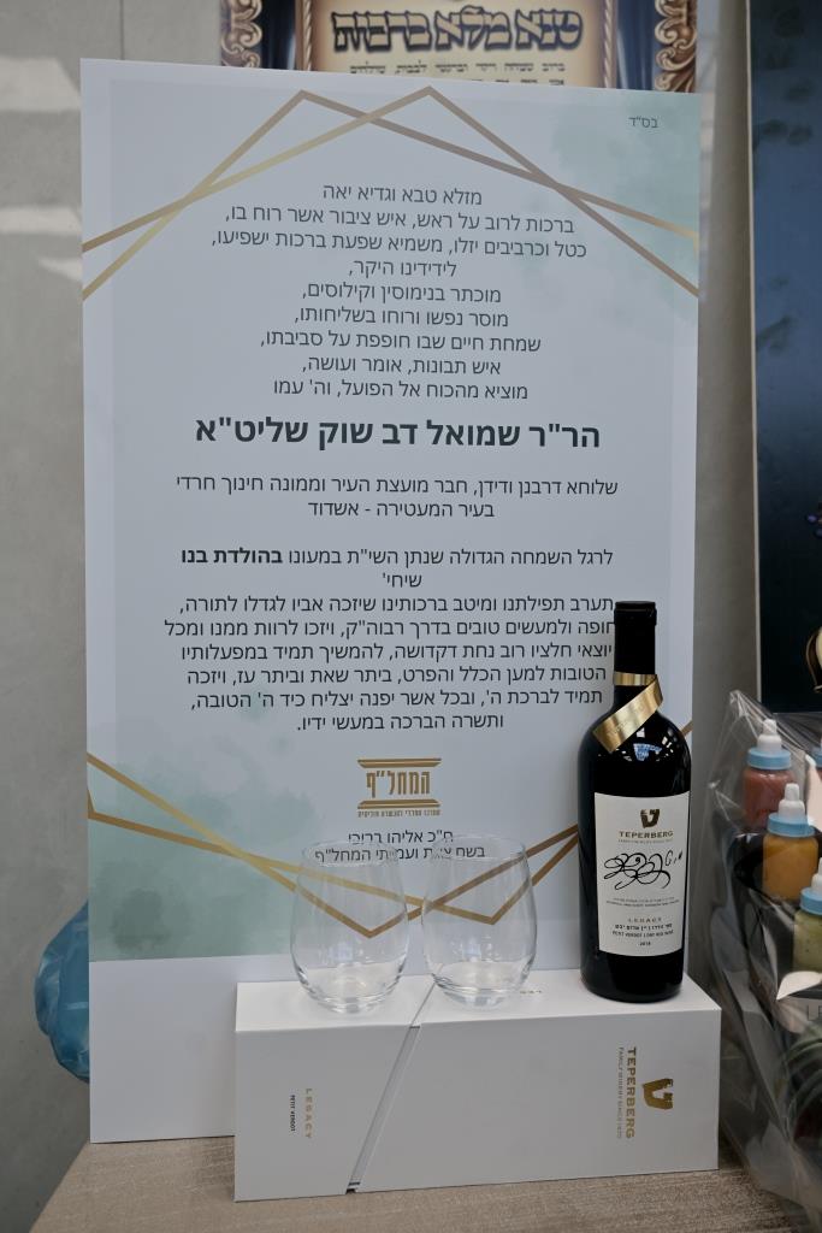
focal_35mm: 33
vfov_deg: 57.2
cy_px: 616
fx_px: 1130
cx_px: 411
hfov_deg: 40.0
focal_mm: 33
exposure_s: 1/250
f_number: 4
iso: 80
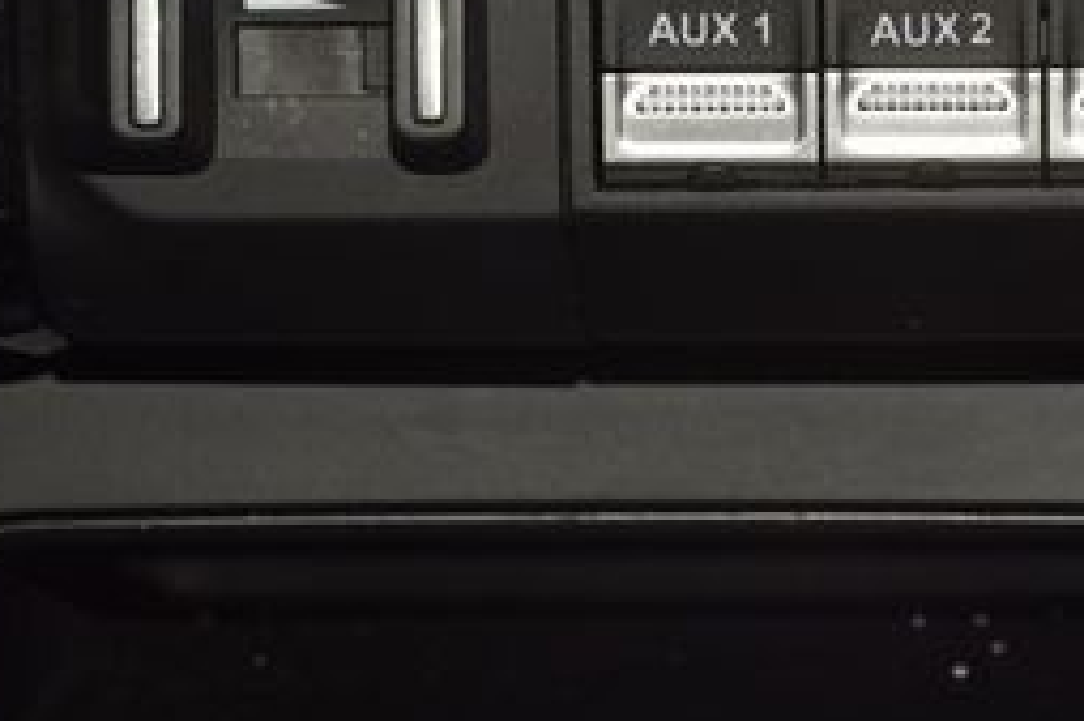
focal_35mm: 265
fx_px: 7974
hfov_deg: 7.8
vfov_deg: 5.2
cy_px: -23
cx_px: 960
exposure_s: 1/125
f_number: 8
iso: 100
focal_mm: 70
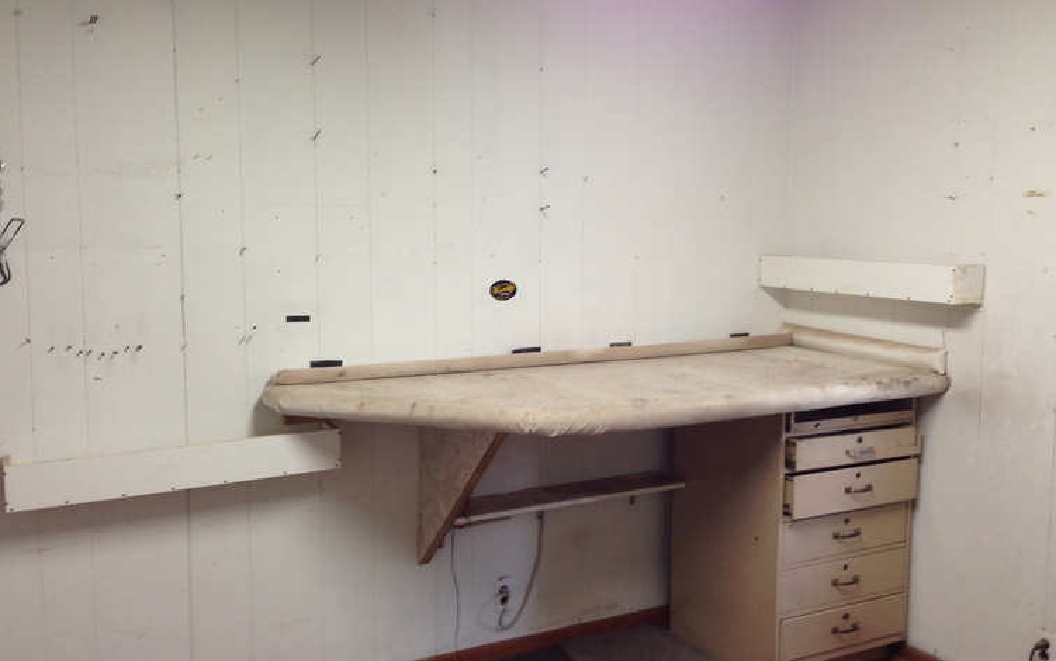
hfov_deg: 54.0
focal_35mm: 36
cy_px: 302
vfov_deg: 35.3
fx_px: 1036
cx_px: 531
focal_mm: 4.12
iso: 50
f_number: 2.4
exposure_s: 1/20
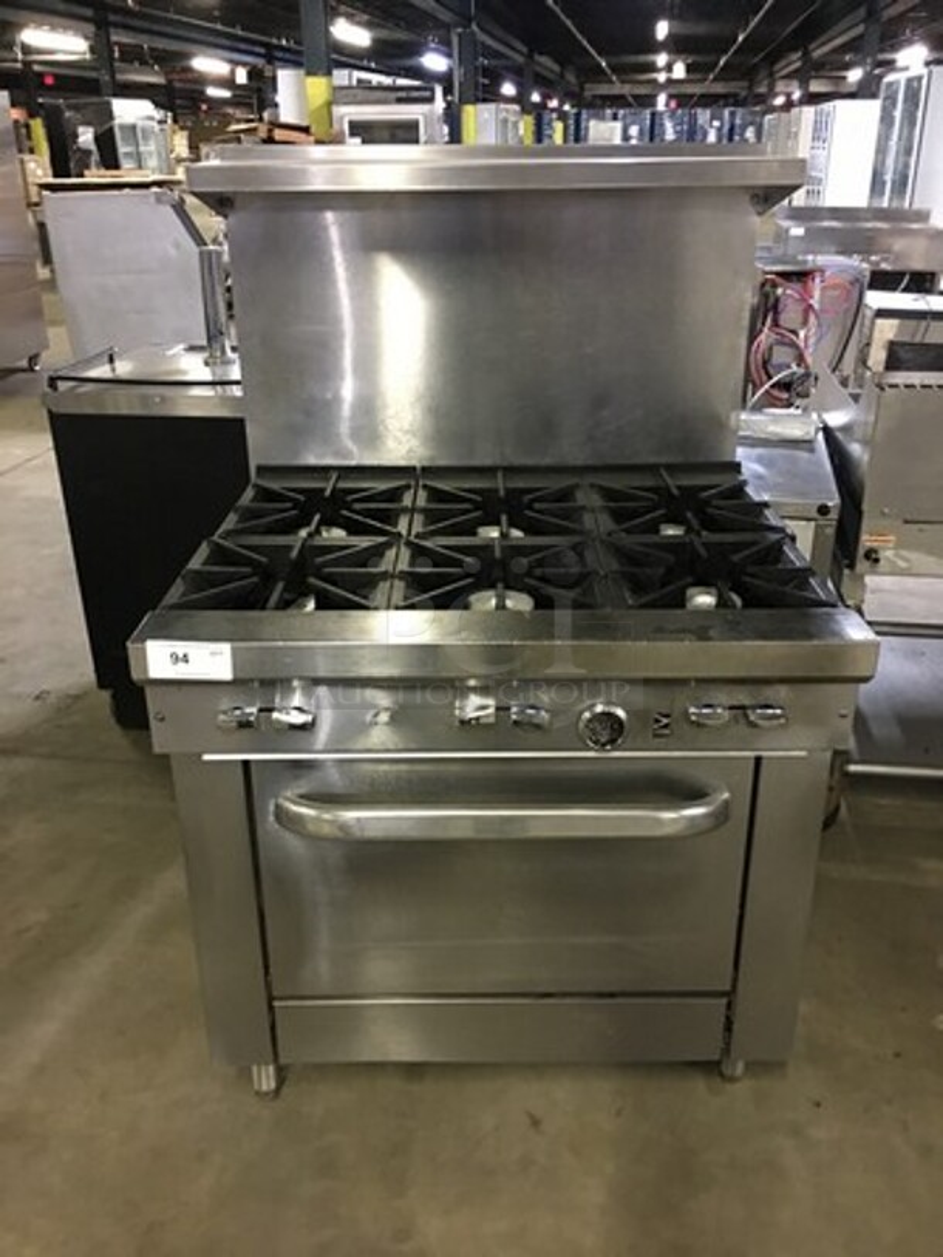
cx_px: 472
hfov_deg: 48.2
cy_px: 628
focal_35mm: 29
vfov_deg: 61.7
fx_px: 1053
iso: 125
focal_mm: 4.15
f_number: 2.2
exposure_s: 1/4
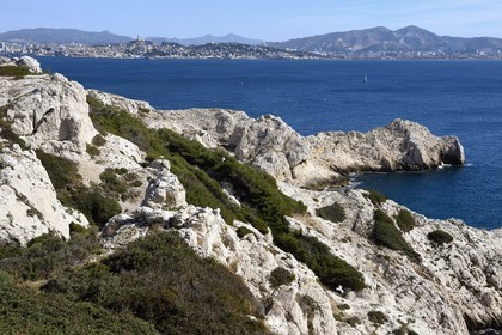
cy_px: 168
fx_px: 669
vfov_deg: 28.1
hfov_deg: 41.1
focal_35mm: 48
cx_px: 251
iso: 200
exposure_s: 1/400
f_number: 9
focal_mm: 48
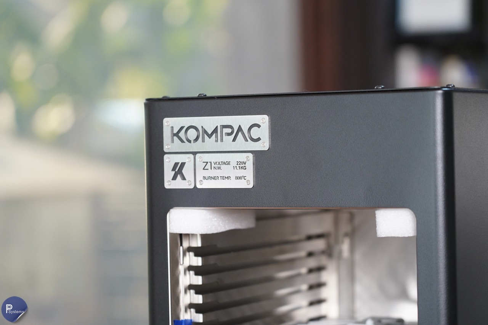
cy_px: 162
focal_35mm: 105
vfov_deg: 13.0
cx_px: 244
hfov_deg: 19.5
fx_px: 1423
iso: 2500
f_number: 4
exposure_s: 1/125
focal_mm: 105
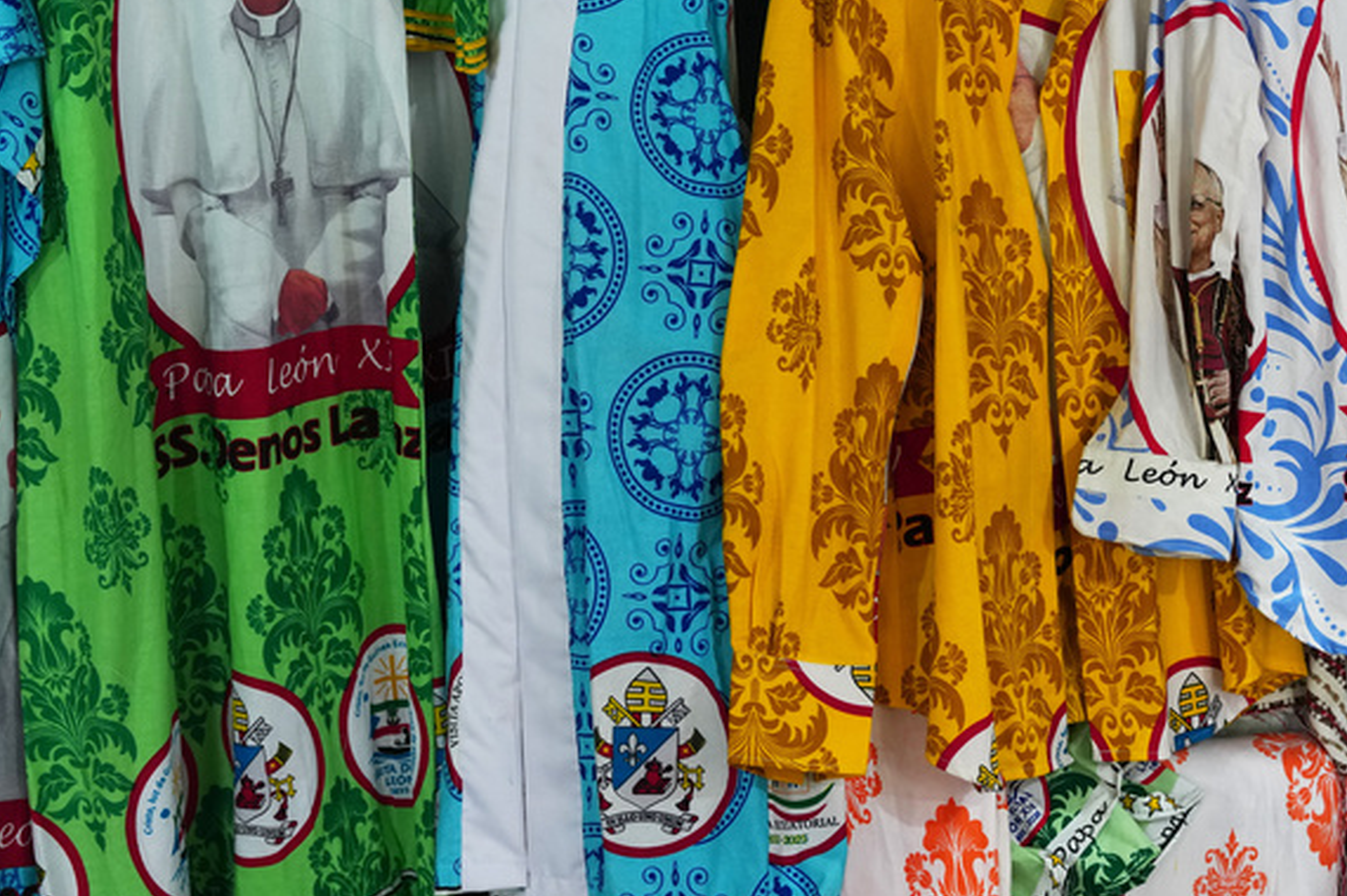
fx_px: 2618
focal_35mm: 70
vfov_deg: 19.4
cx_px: 734
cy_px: 316
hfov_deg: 28.8
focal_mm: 39
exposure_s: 1/100
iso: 1600
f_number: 2.8
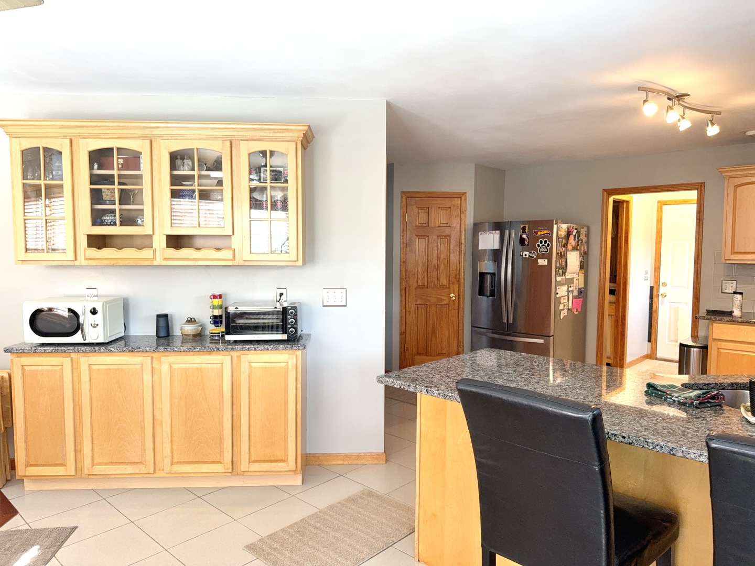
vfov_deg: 56.8
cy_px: 283
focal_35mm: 24
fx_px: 523
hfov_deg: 71.6
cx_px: 378
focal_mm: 6.76
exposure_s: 1/60
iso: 200
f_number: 1.78
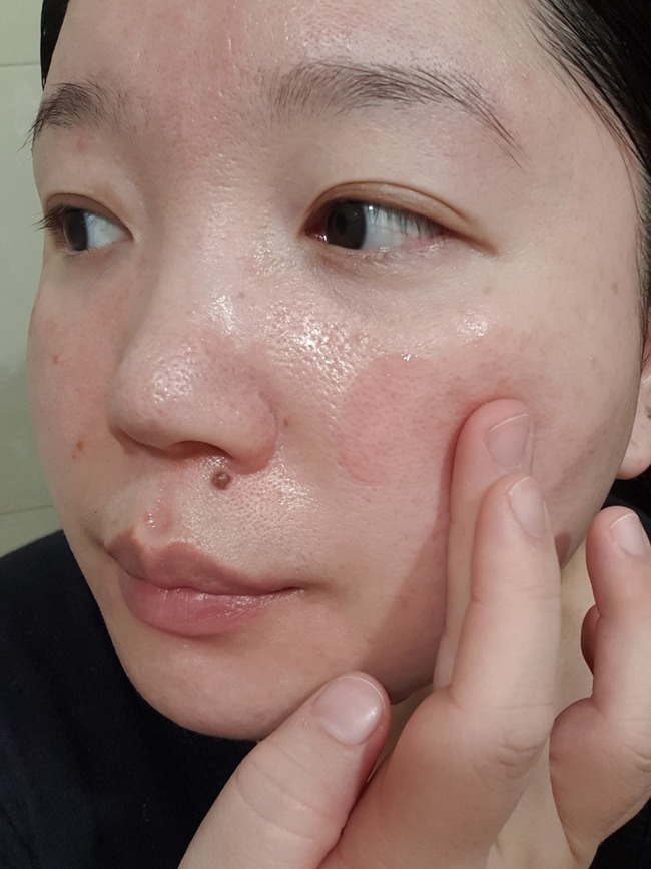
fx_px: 778
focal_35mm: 31
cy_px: 434
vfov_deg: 58.4
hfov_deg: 45.4
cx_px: 326
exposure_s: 1/40
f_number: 1.7
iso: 160
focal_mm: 2.92
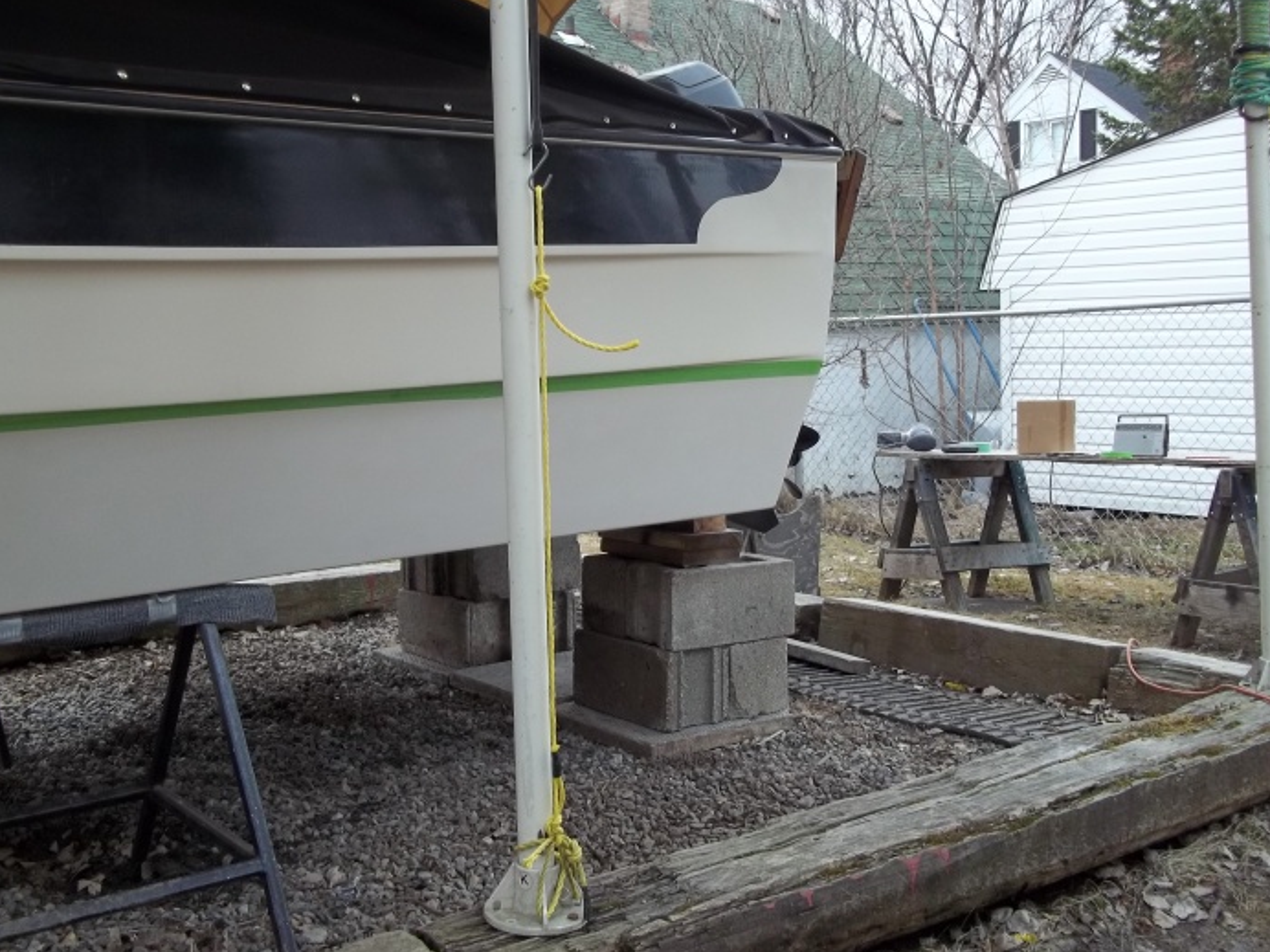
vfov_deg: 38.6
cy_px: 427
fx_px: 1357
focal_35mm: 37
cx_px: 598
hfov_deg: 50.1
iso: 64
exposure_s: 1/320
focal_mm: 5.7
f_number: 2.9
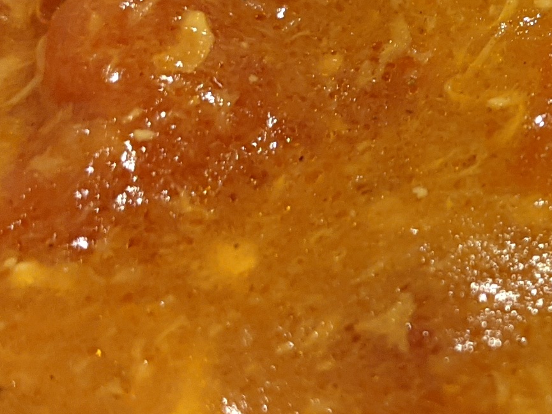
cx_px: 715
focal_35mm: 126
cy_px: 24
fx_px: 2009
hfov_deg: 15.0
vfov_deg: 11.7
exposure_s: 1/25
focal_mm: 4.38
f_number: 1.73
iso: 52
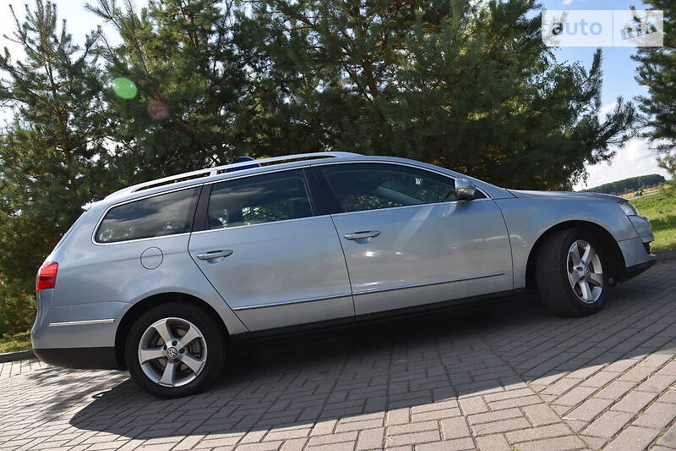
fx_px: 451
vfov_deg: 53.1
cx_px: 338
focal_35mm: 24
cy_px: 226
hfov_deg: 73.8
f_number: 8
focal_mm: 24
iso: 200
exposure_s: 1/250
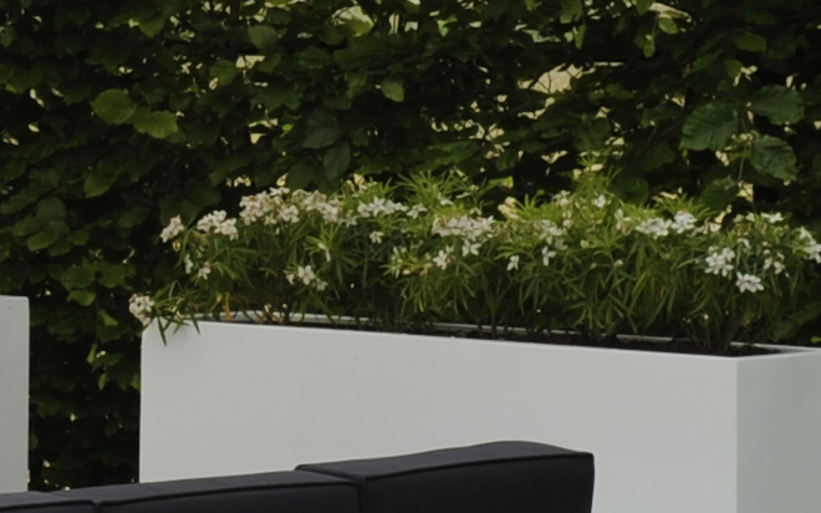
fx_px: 5144
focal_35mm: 230
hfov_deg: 8.8
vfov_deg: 5.7
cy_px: -55
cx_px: -566
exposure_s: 1/400
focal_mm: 35
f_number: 8
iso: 200
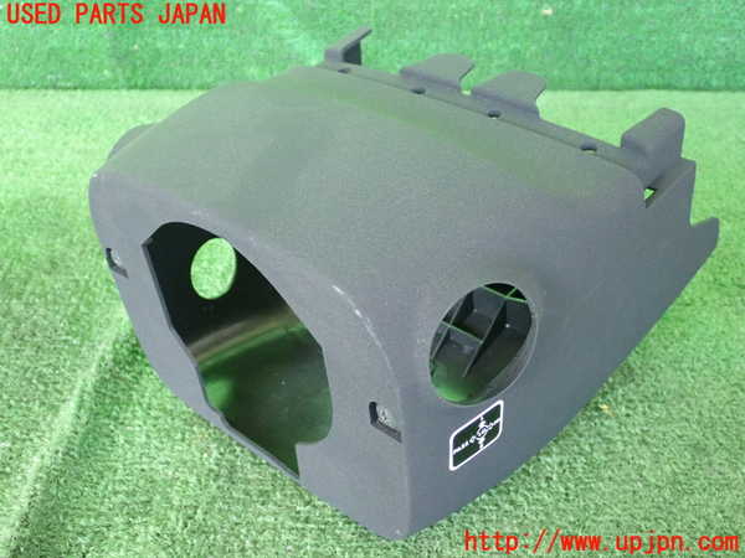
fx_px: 947
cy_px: 279
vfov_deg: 32.9
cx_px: 372
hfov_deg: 42.9
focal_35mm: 44
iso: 1000
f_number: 2.9
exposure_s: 1/125
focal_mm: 7.84
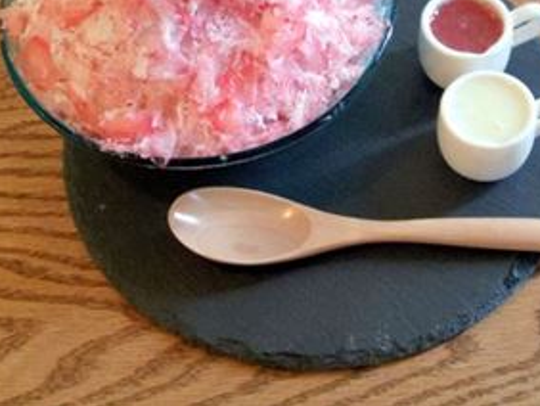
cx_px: 320
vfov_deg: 18.3
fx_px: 1249
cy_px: 67
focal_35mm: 80
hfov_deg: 24.4
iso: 1250
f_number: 1.9
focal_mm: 8.5
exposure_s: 1/60
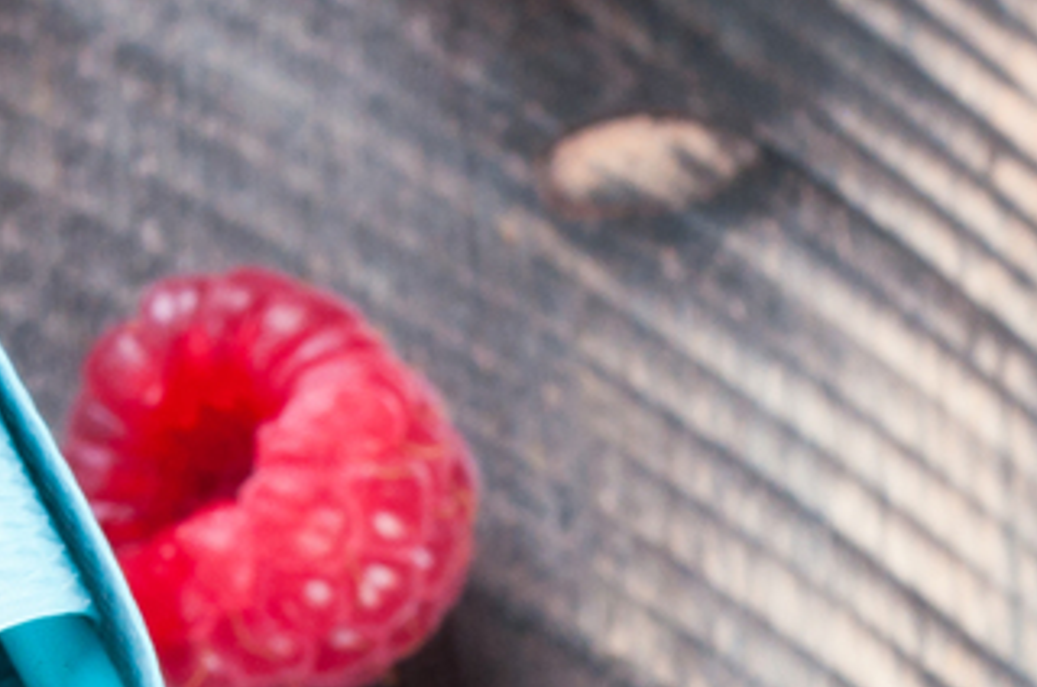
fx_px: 12822
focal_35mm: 446
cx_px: -849
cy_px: 363
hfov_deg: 4.6
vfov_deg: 3.1
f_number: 13
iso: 200
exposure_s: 1/100
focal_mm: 50
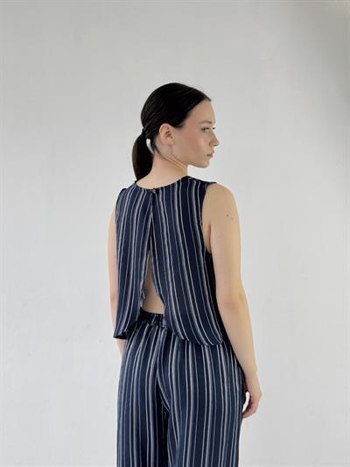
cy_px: 234
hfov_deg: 30.3
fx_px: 647
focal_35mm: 48
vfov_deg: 39.6
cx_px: 175
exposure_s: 1/127
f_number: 1.78
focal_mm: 6.76
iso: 50
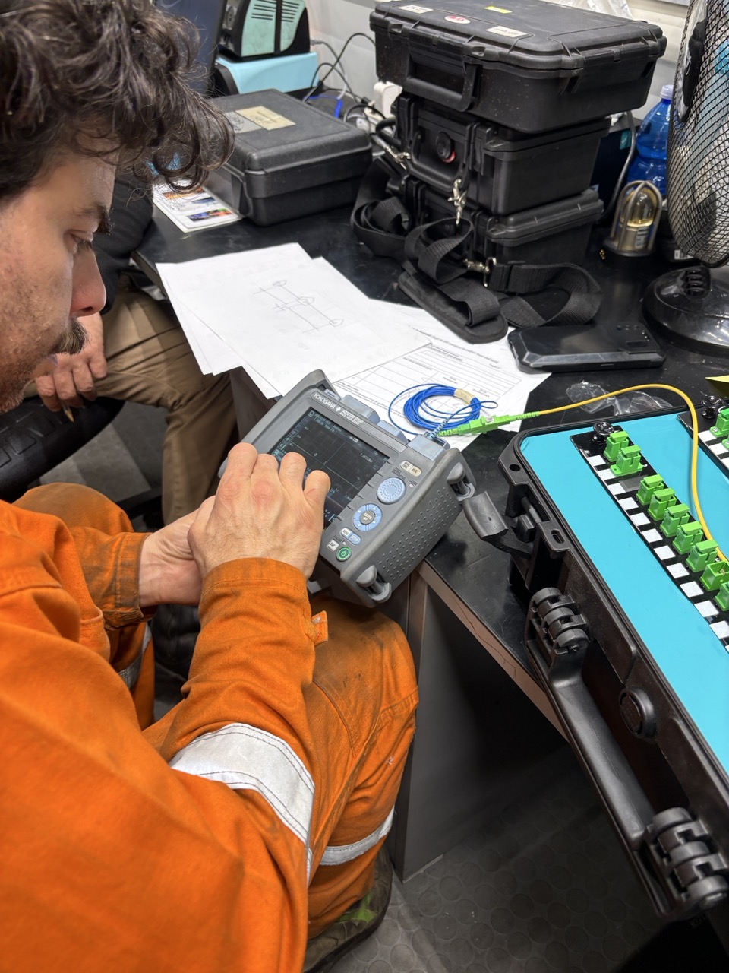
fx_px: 730
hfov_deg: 53.1
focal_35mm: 26
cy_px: 486
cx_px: 364
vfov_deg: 67.3
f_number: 1.6
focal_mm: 5.96
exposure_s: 1/100
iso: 100
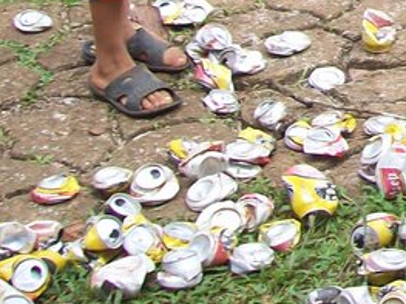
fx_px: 1641
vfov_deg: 10.2
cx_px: 702
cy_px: -187
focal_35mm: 140
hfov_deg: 12.9
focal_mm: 6
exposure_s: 1/139
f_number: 2.7
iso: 80
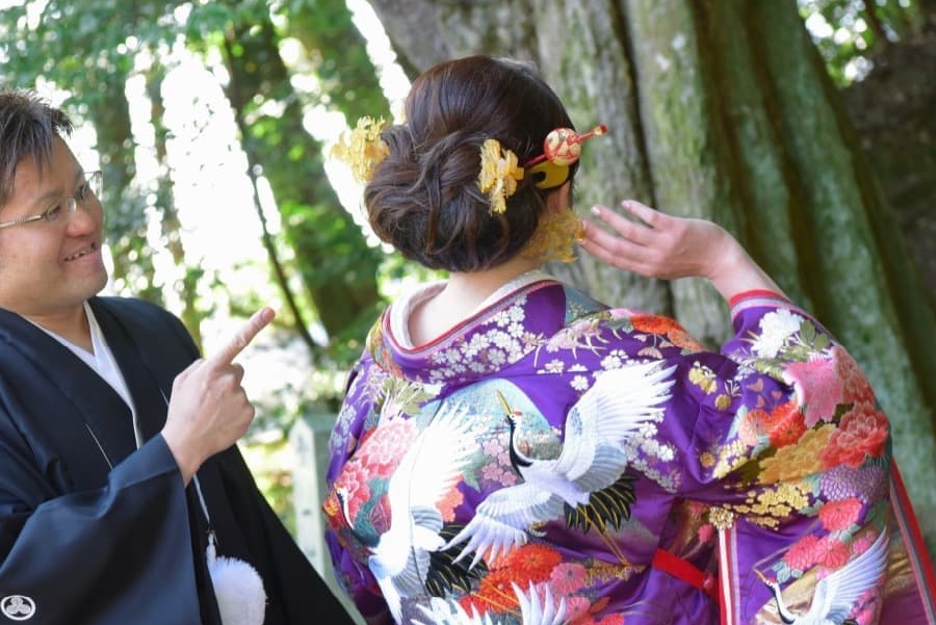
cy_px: 347
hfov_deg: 24.1
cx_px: 387
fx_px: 2185
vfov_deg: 16.3
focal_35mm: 84
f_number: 5.6
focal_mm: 70
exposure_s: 1/160
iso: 2000
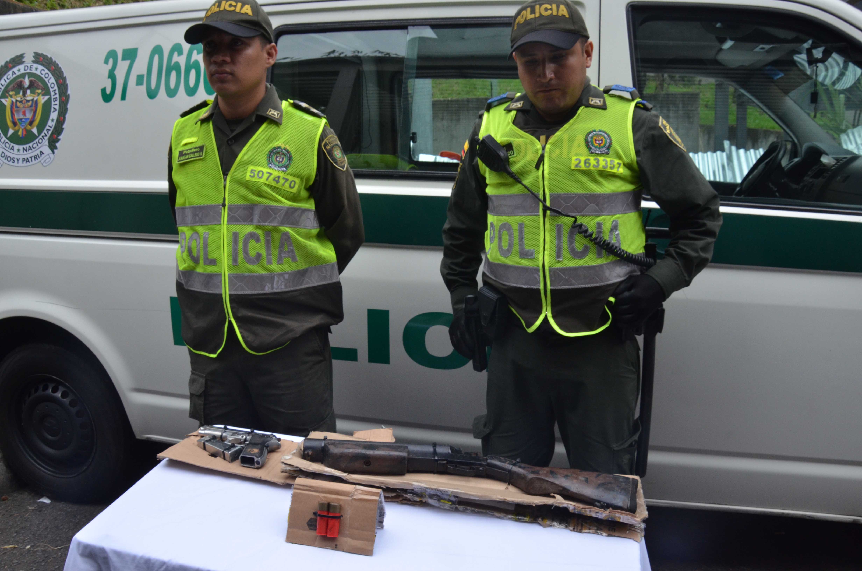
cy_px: 286
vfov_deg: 22.5
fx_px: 1434
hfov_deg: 33.5
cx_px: 431
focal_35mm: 60
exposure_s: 1/640
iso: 800
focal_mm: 40
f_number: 13
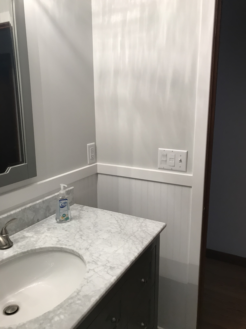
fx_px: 265
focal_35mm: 28
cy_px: 164
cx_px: 123
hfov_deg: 49.7
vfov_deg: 63.4
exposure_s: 1/30
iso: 25
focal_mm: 3.99
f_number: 1.8
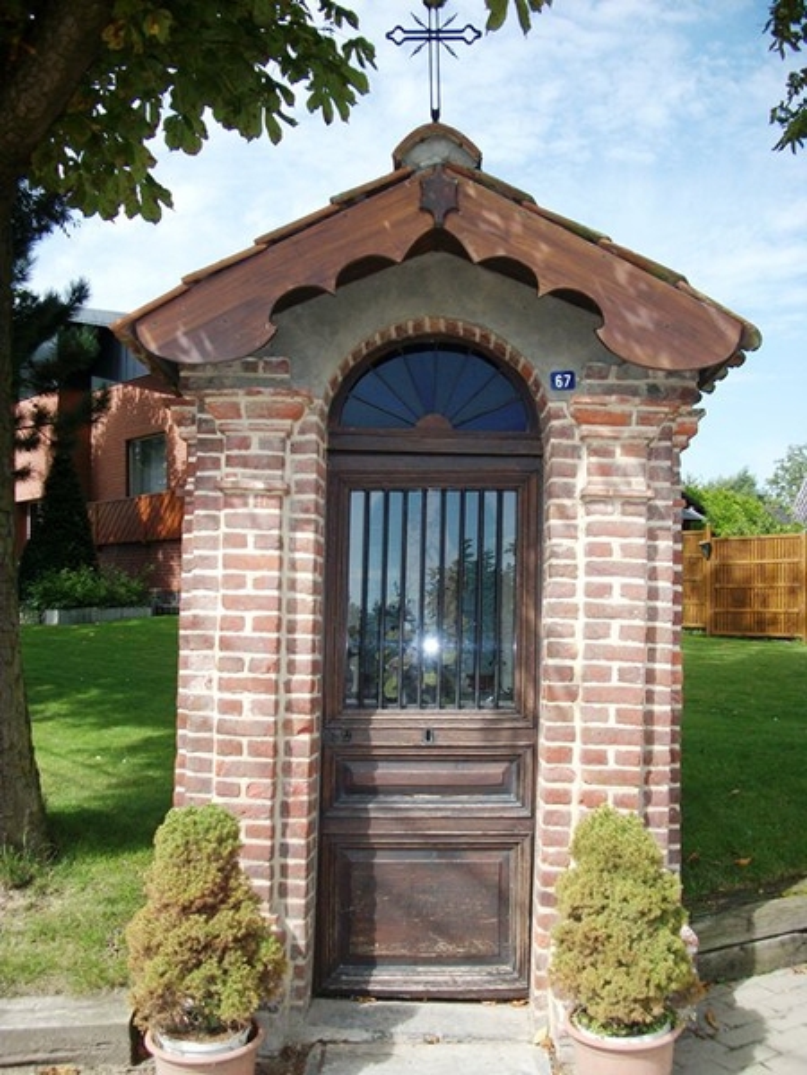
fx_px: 995
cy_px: 538
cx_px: 404
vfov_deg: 56.8
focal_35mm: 32
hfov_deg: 44.2
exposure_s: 1/640
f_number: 2.9
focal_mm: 5.7
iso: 80
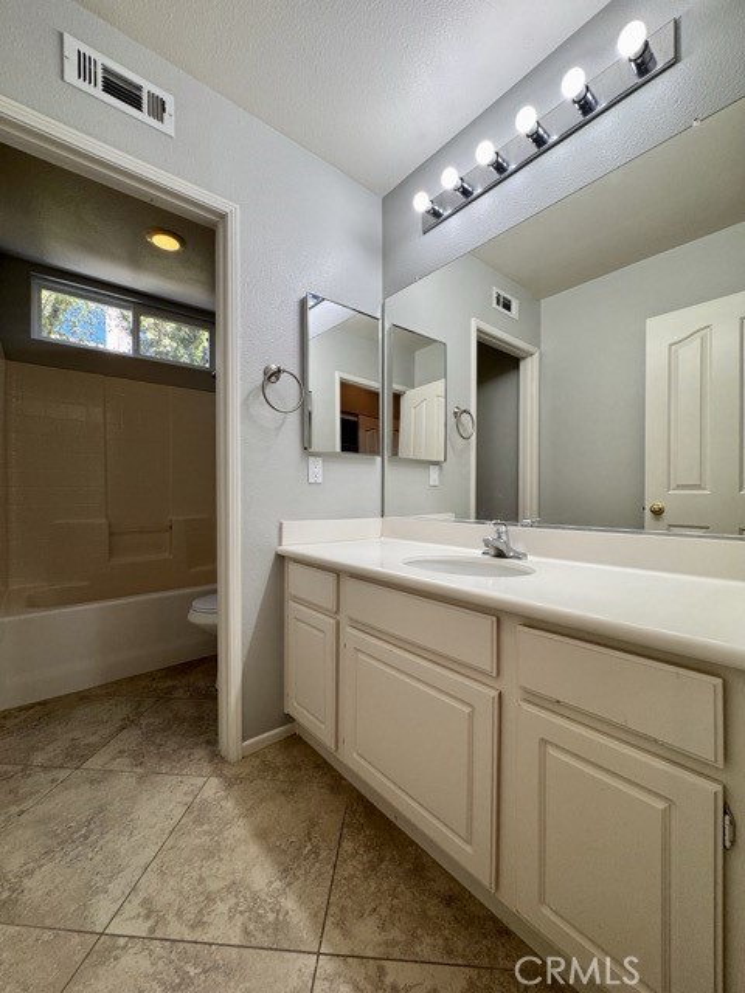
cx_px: 372
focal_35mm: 14
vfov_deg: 102.1
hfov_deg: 85.7
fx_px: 402
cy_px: 496
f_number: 2.2
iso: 64
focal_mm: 2.22
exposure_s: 1/120
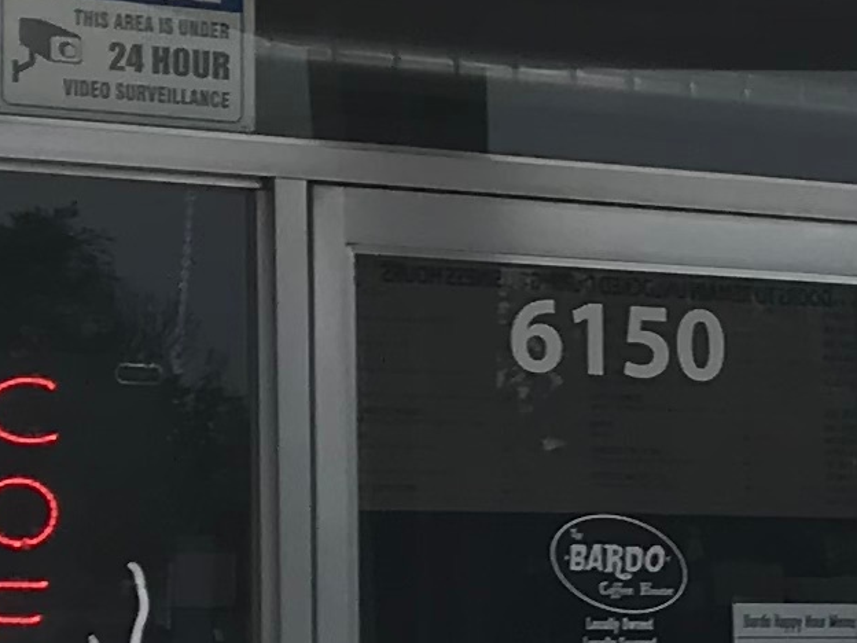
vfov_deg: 8.2
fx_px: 4481
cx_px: 1501
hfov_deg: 10.3
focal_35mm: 181
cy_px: 544
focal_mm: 3.99
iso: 20
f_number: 1.8
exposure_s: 1/2128
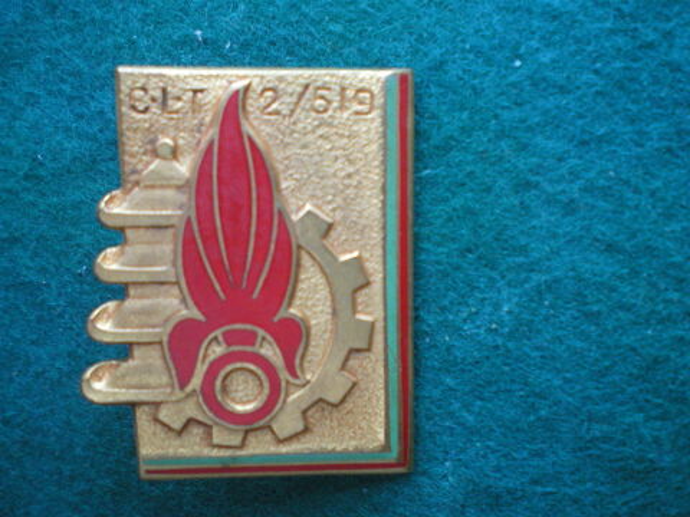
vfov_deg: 37.7
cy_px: 258
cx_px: 345
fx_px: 757
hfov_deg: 49.0
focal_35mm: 38
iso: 400
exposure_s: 1/50
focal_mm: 6.3
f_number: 3.1
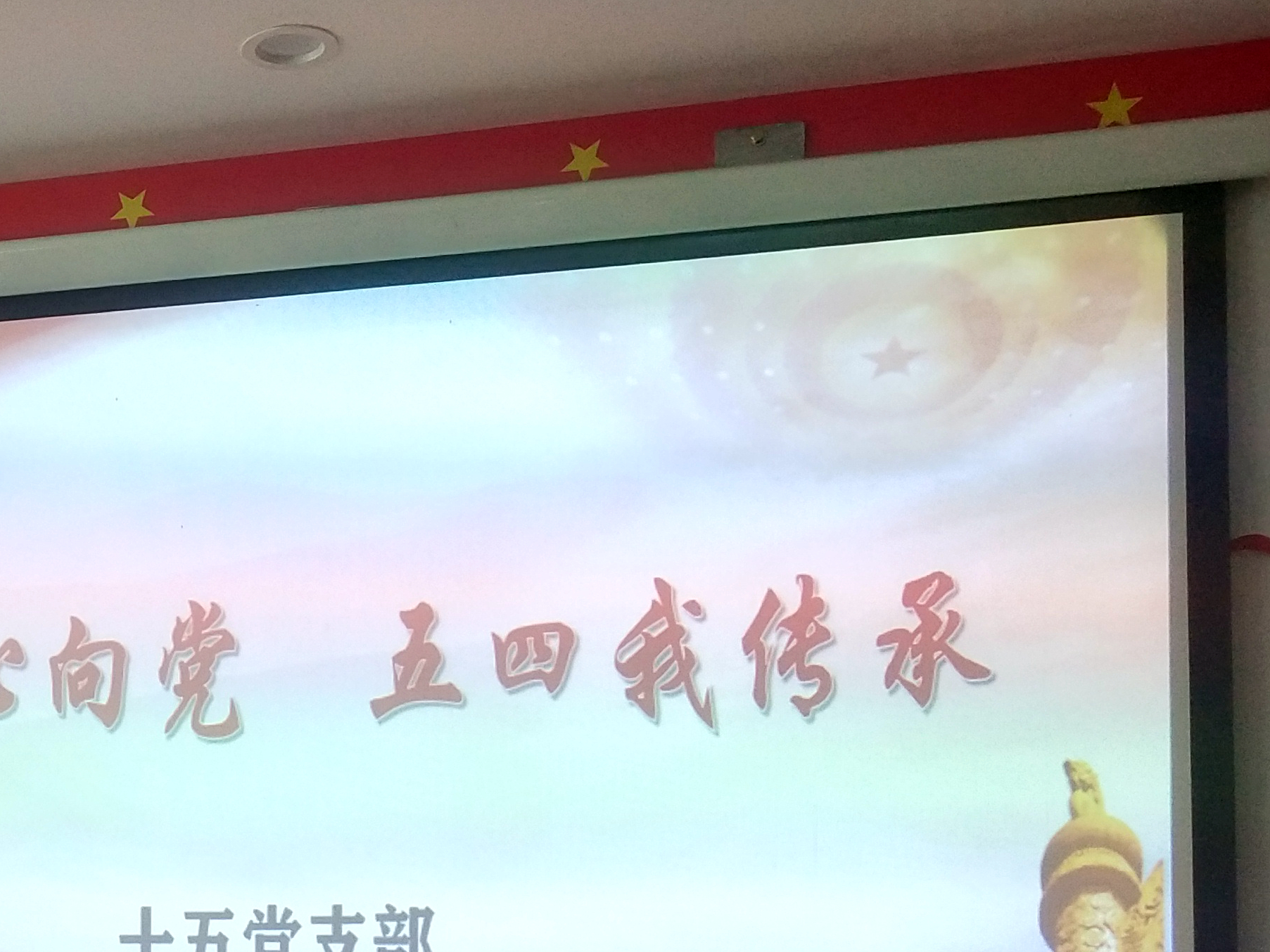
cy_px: 922
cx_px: -13
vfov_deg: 21.3
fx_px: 2458
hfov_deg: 27.3
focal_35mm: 67
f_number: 1.8
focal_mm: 3.95
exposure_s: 1/100
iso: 245
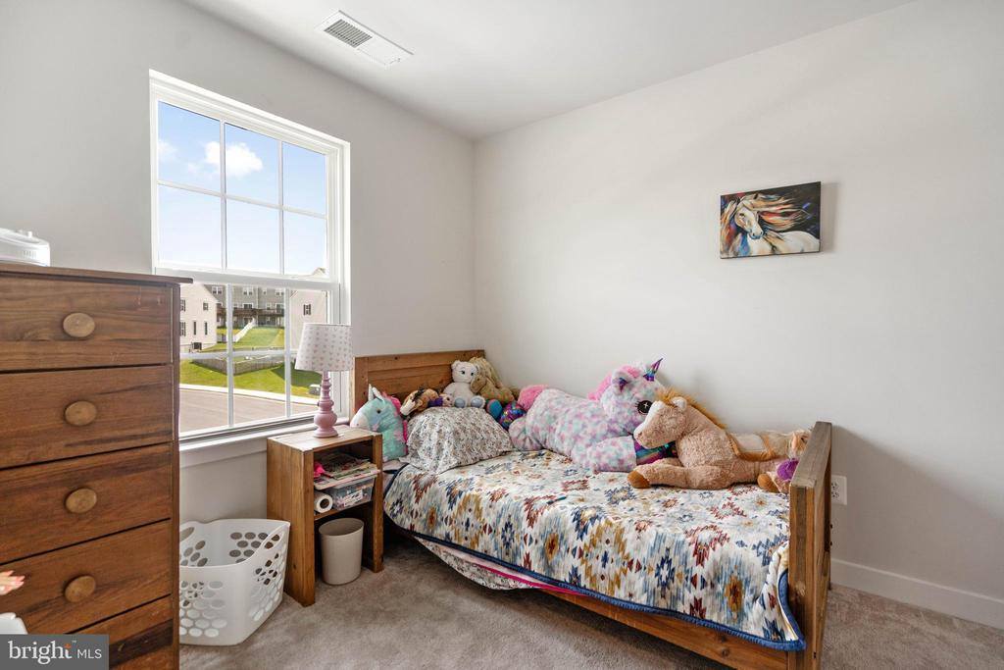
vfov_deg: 73.8
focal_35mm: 16
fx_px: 446
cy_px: 335
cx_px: 502
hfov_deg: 96.7
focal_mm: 16
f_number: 4
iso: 320
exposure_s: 1/100
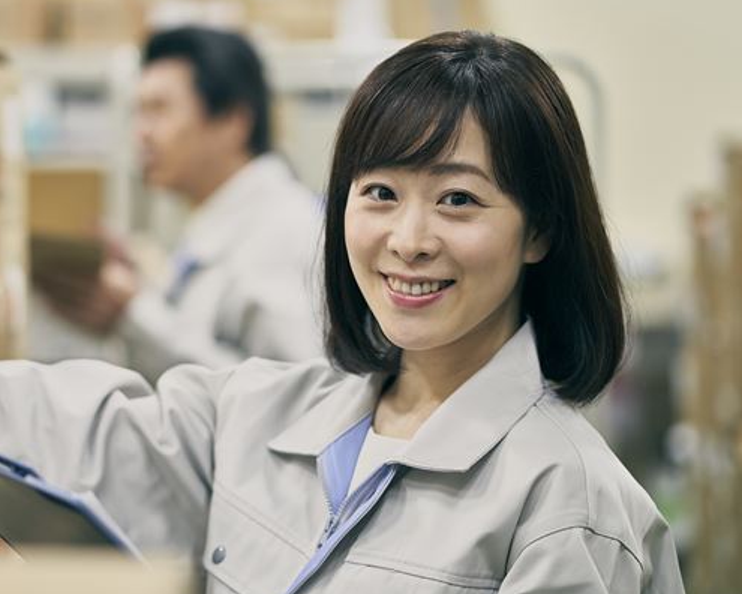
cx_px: 226
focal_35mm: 116
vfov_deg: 13.3
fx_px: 2547
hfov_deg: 16.5
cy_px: 322
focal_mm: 85
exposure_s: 1/200
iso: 800
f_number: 2.2
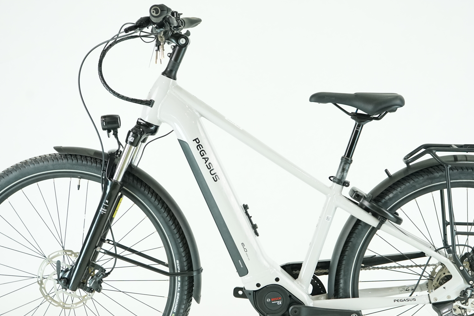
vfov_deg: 18.9
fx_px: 948
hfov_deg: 28.1
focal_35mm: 72
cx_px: 265
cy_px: 200
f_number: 5.6
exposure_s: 1/200
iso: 2500
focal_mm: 51
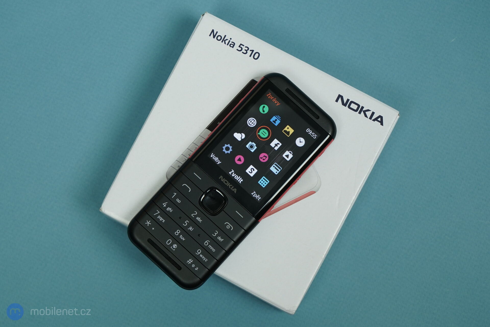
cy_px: 164
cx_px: 245
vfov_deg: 23.8
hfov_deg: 35.1
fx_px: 776
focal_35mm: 57
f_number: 7.1
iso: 1000
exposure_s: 1/125
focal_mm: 57
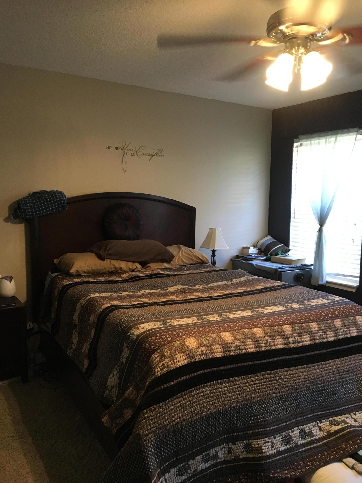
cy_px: 242
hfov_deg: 48.2
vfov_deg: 61.7
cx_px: 181
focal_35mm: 29
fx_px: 404
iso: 160
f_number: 2.2
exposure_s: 1/30
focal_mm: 4.15
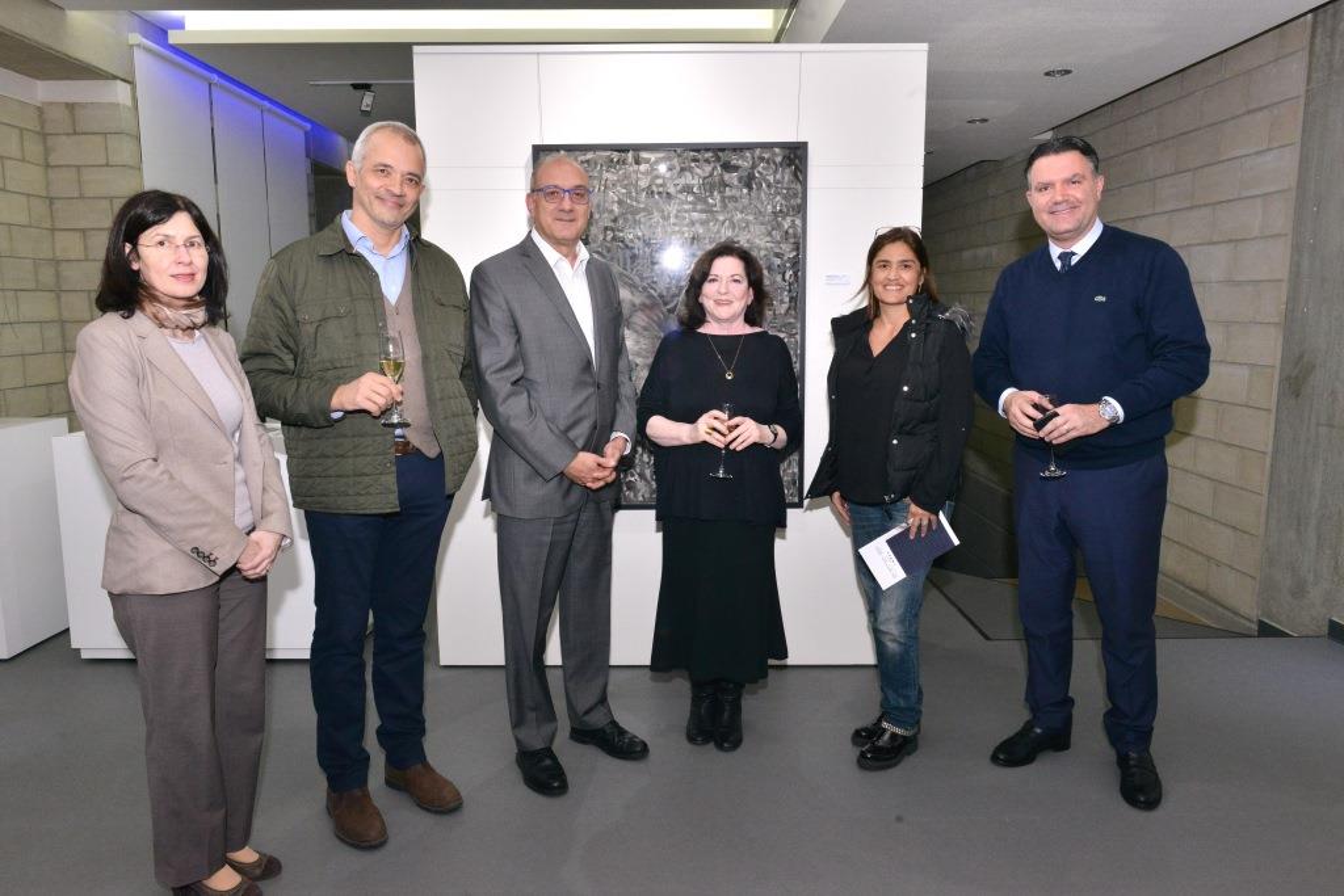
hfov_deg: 73.7
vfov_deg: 53.1
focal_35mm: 24
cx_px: 672
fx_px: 896
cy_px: 448
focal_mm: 24
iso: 1250
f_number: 11
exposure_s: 1/100
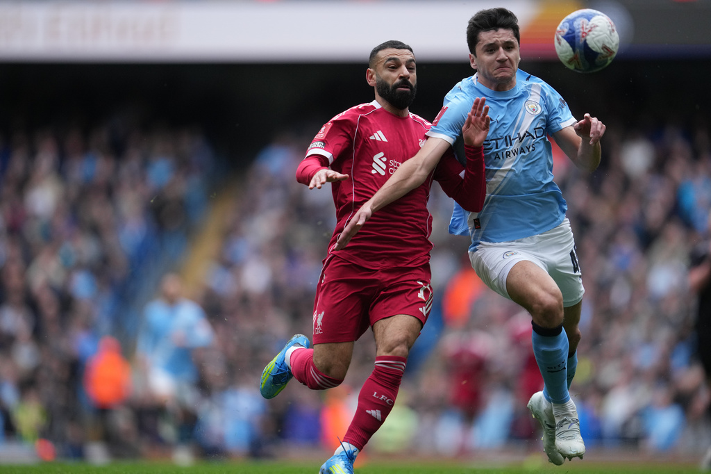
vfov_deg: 3.4
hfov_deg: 5.2
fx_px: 7897
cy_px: 237
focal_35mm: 400
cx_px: 356
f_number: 2.8
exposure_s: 1/3200
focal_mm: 400
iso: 2000
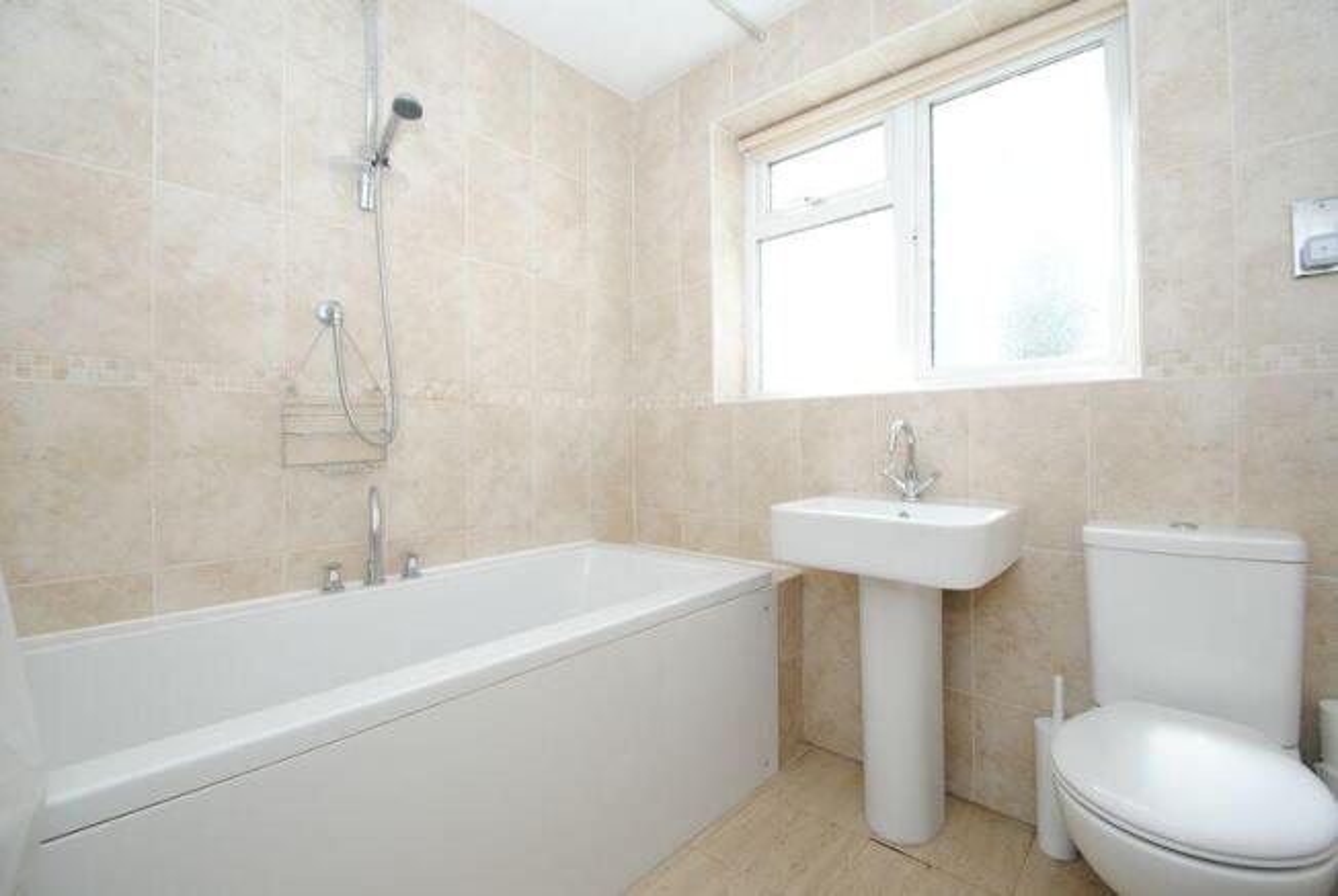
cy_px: 448
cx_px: 669
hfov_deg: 100.3
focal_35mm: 15
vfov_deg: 77.5
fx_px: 558
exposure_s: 1/100
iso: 200
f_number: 5
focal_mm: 10
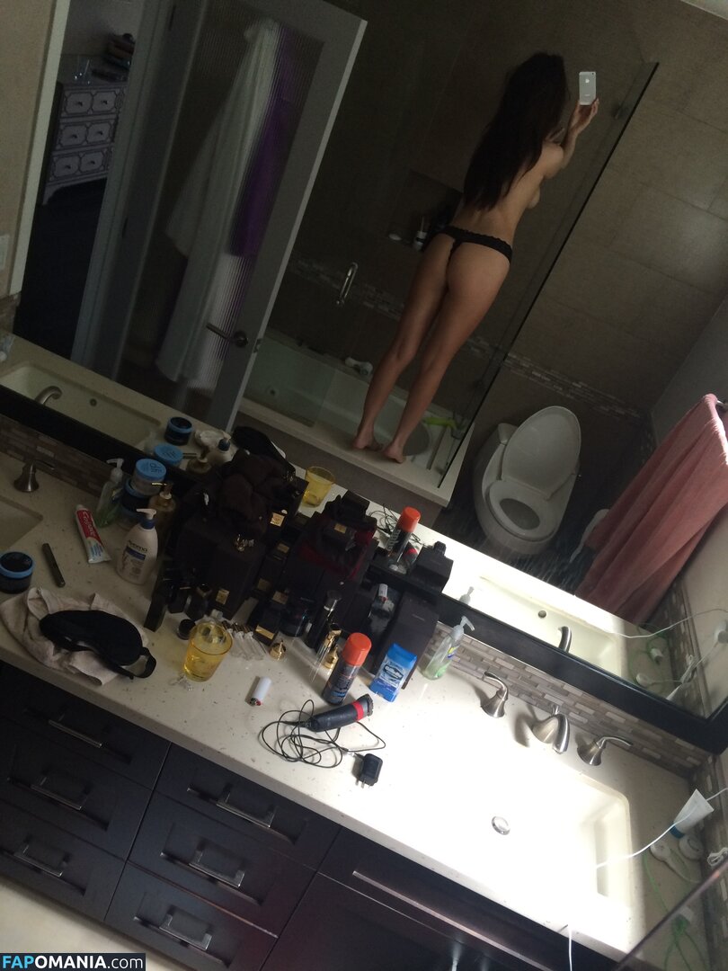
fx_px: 813
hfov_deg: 48.2
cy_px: 486
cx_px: 364
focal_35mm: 29
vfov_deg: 61.7
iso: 50
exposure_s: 1/30
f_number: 2.2
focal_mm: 4.15
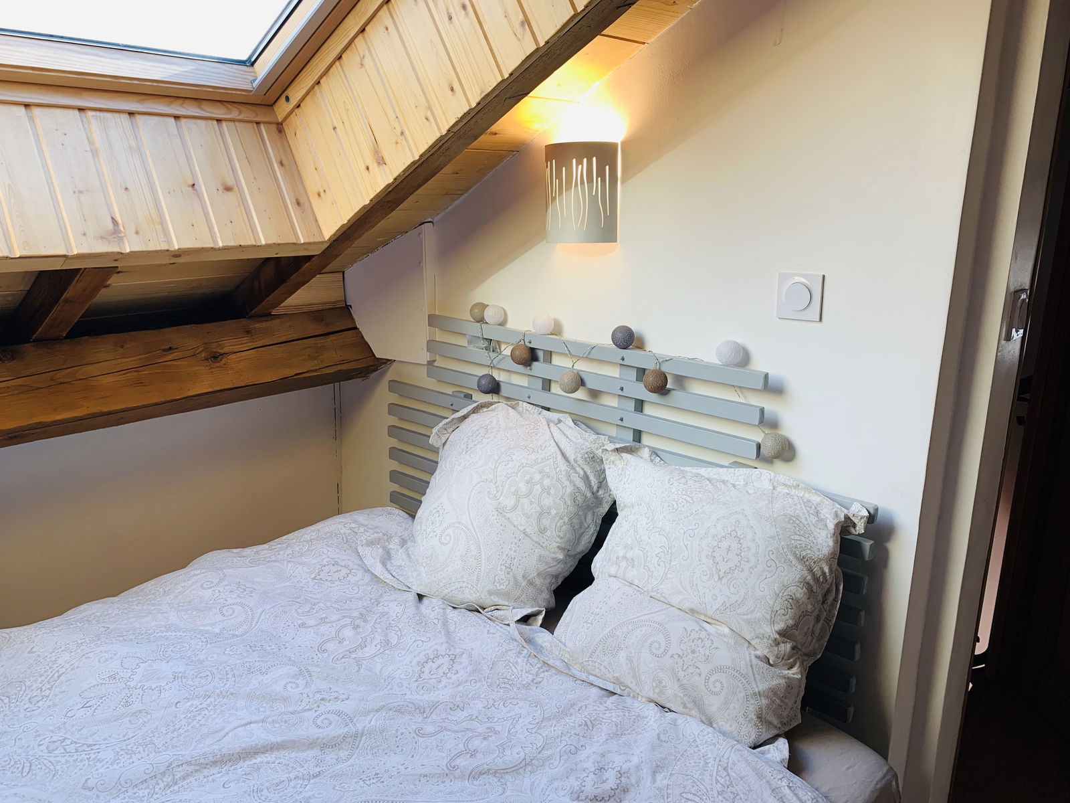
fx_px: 804
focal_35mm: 26
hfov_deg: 67.3
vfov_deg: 53.1
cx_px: 535
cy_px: 402
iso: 40
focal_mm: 4.25
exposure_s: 1/100
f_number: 1.8
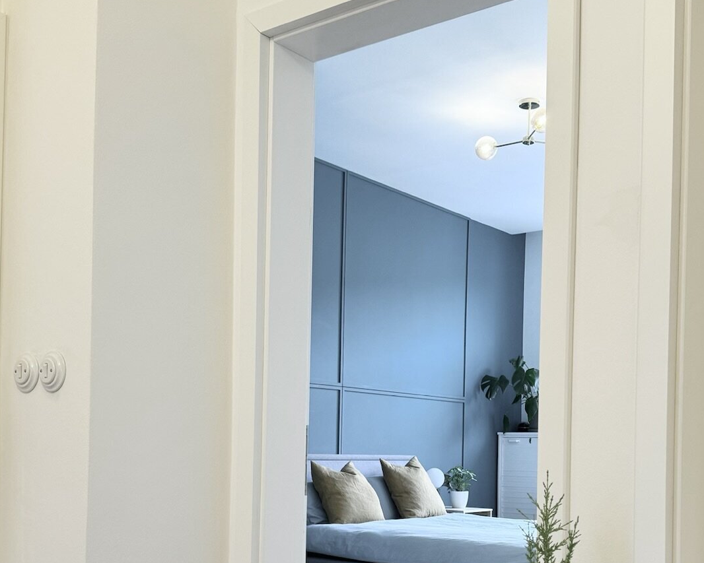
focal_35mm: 45
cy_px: 435
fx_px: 938
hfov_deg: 41.2
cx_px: 357
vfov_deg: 32.7
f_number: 1.78
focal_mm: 6.86
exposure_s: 1/50
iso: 100
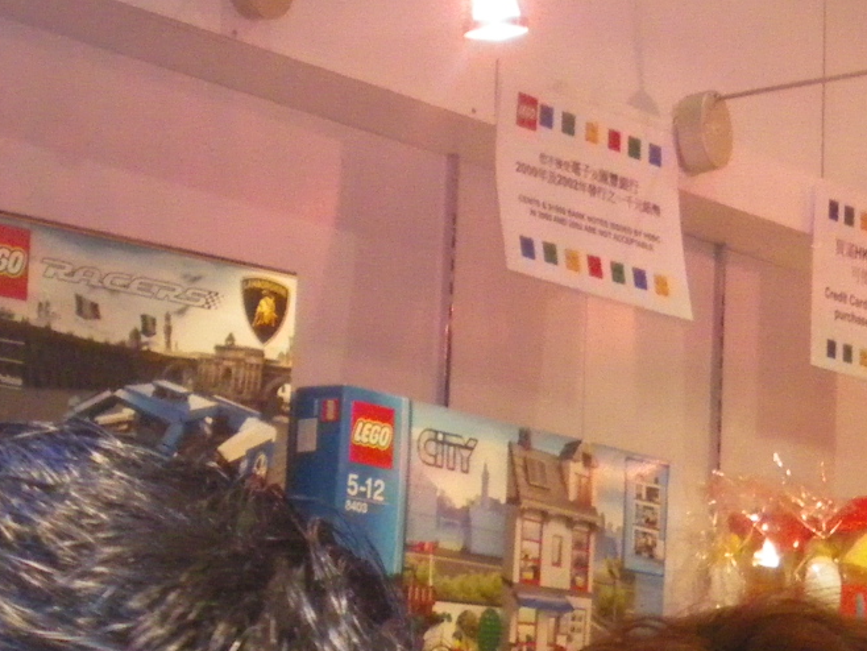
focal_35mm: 126
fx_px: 3157
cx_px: 1071
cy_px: 764
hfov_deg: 15.0
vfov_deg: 11.6
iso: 400
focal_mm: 6.3
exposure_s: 1/50
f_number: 3.5
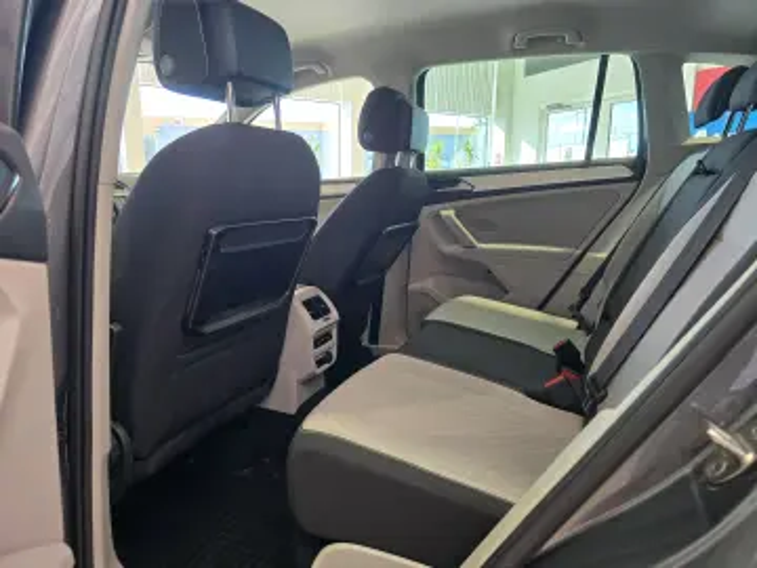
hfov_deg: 73.9
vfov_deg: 58.9
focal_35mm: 23
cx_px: 378
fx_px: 503
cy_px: 284
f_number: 1.7
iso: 200
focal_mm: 6.3
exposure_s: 1/100
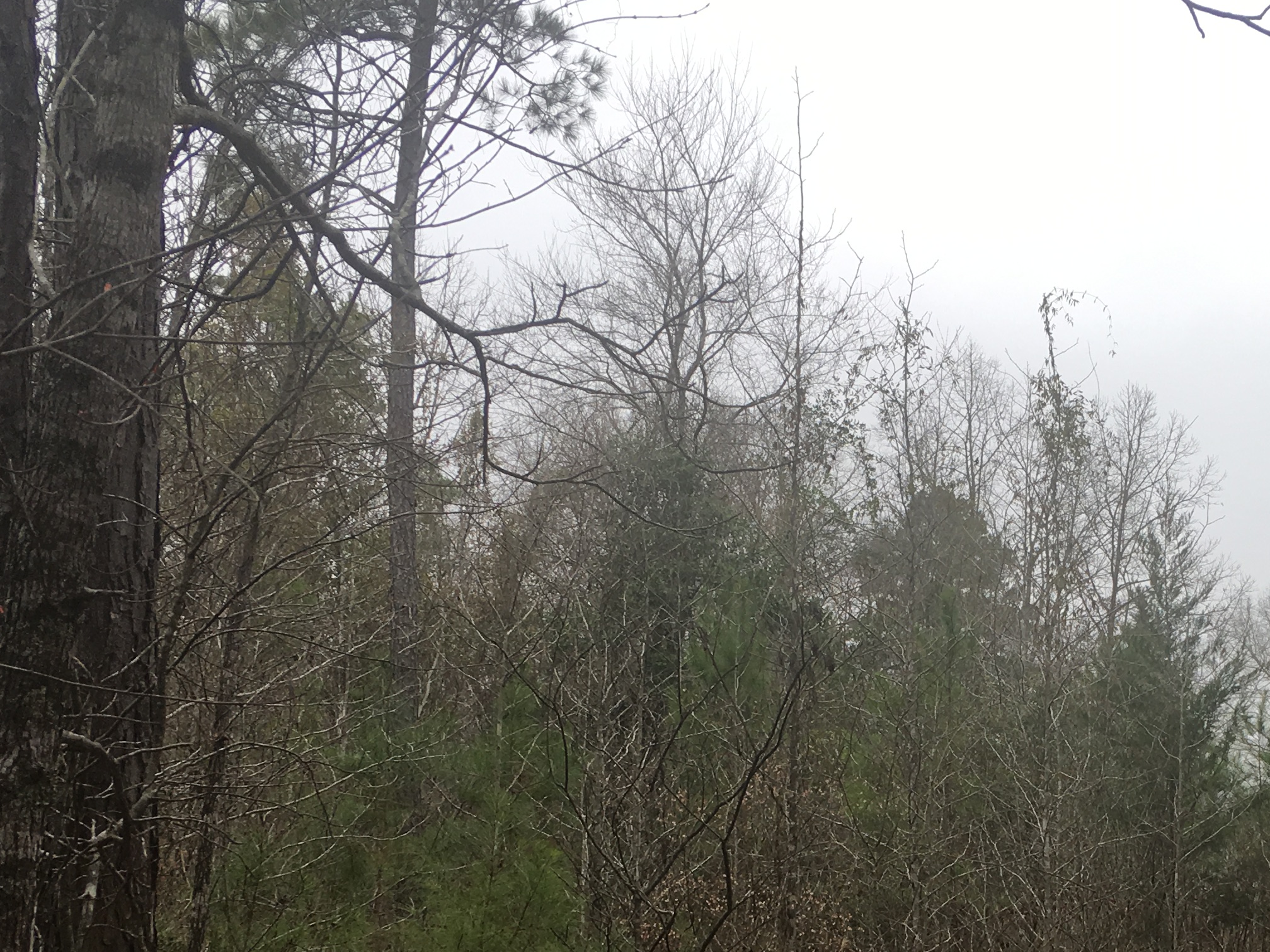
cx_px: 942
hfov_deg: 32.6
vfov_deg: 24.4
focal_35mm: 58
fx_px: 2128
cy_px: 876
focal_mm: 4.15
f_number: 2.2
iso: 25
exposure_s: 1/354
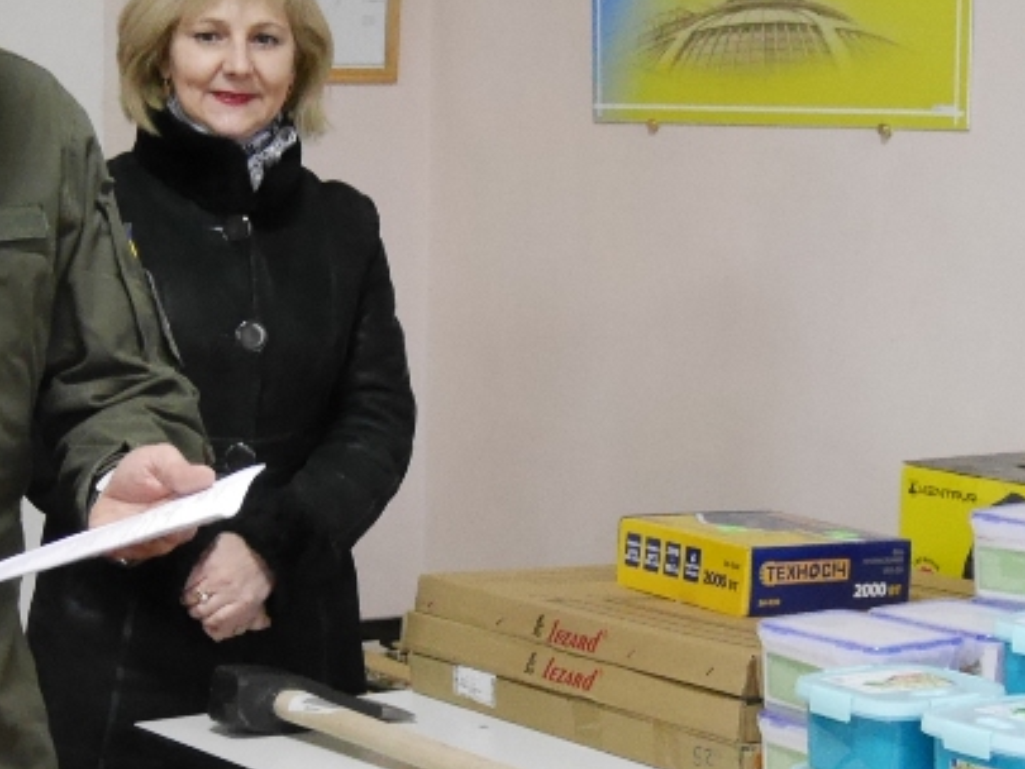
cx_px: 388
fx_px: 3140
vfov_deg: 13.9
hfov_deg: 18.5
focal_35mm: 106
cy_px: 534
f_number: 3.8
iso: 3200
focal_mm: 19
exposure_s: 1/60
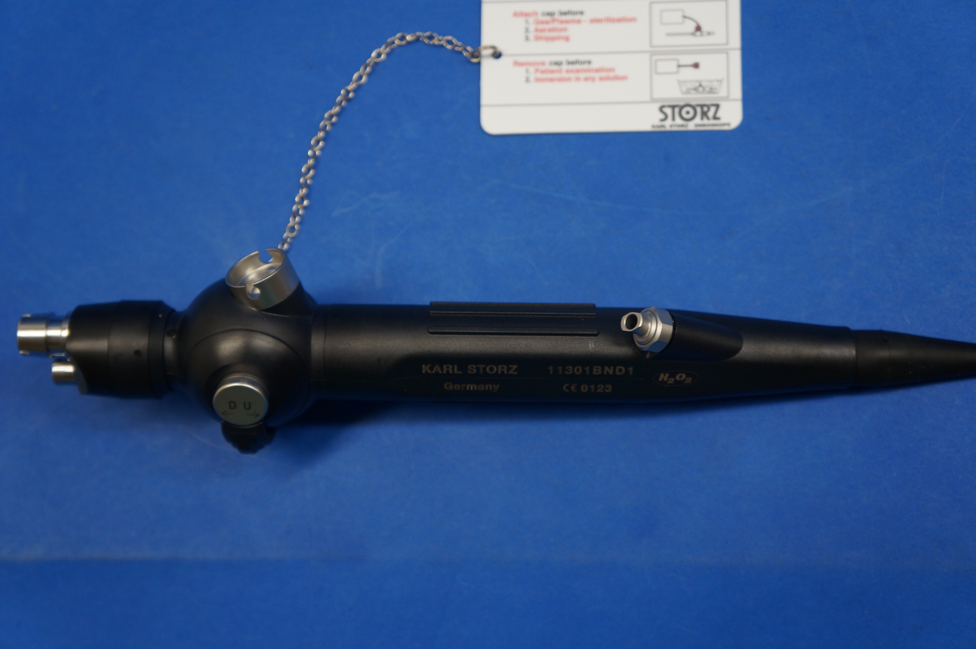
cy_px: 324
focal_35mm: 44
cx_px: 488
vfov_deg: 30.8
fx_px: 1178
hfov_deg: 45.0
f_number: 4
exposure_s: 1/60
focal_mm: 29
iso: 125
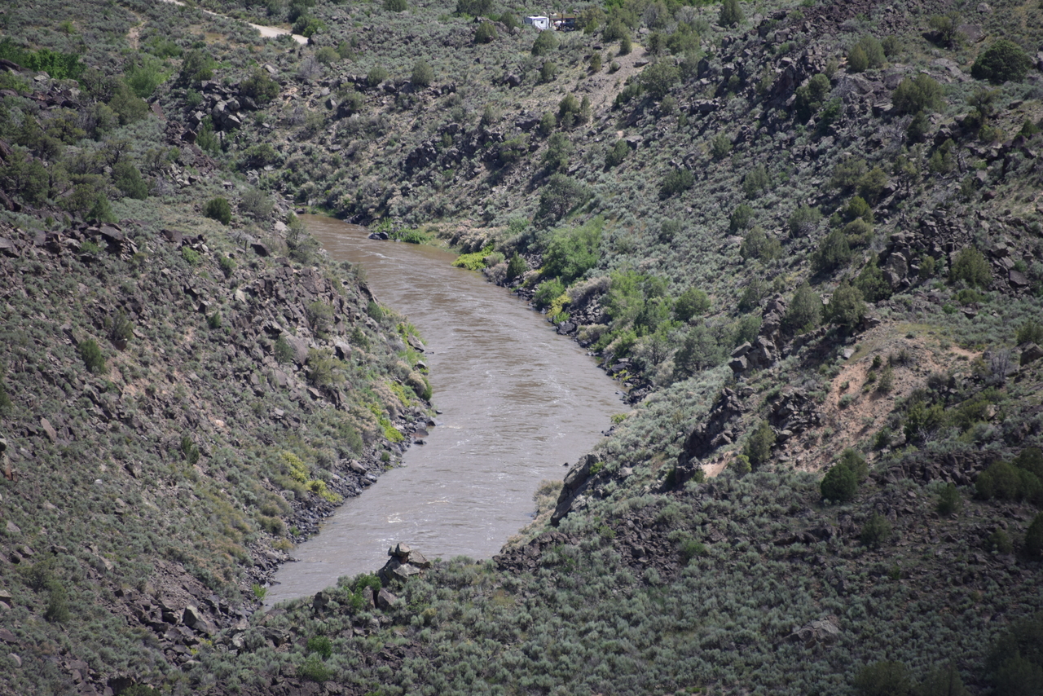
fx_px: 8693
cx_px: 522
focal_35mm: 300
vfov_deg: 4.6
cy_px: 348
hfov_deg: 6.9
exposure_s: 1/640
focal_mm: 300
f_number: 5.6
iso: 180
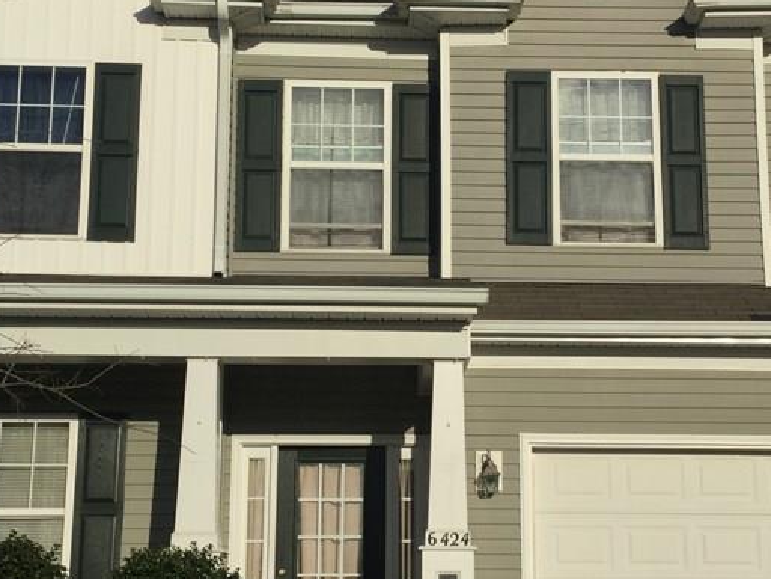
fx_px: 1381
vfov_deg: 23.6
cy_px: 330
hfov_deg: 31.2
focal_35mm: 62
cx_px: 438
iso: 25
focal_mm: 3.3
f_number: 2.4
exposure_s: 1/3401
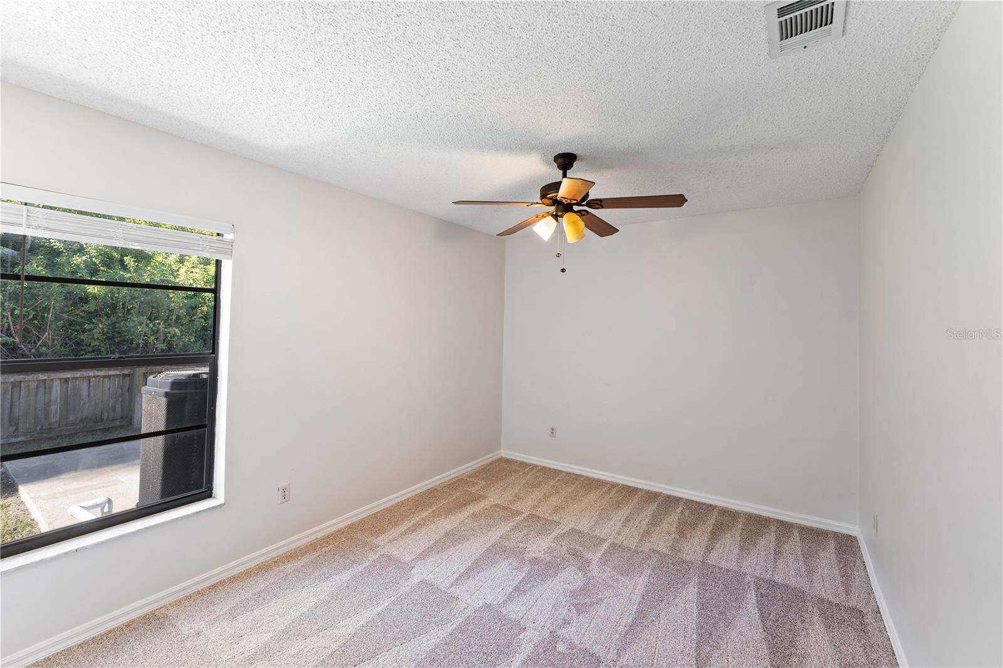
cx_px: 502
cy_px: 334
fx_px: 390
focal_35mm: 14
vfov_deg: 81.2
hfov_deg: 104.3
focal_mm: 14
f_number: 8
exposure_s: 1/2
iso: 200
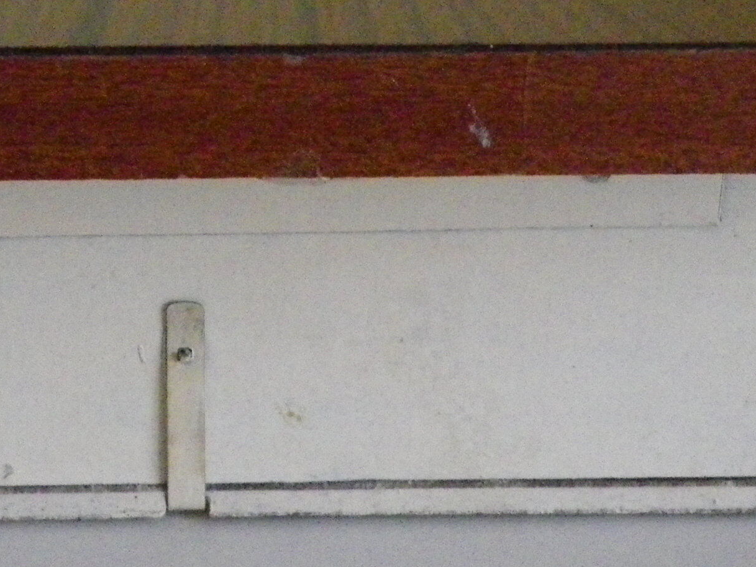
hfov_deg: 21.2
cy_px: 224
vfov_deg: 16.1
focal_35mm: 92
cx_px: 205
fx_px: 2009
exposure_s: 1/50
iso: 800
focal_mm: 4.9
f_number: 2.6
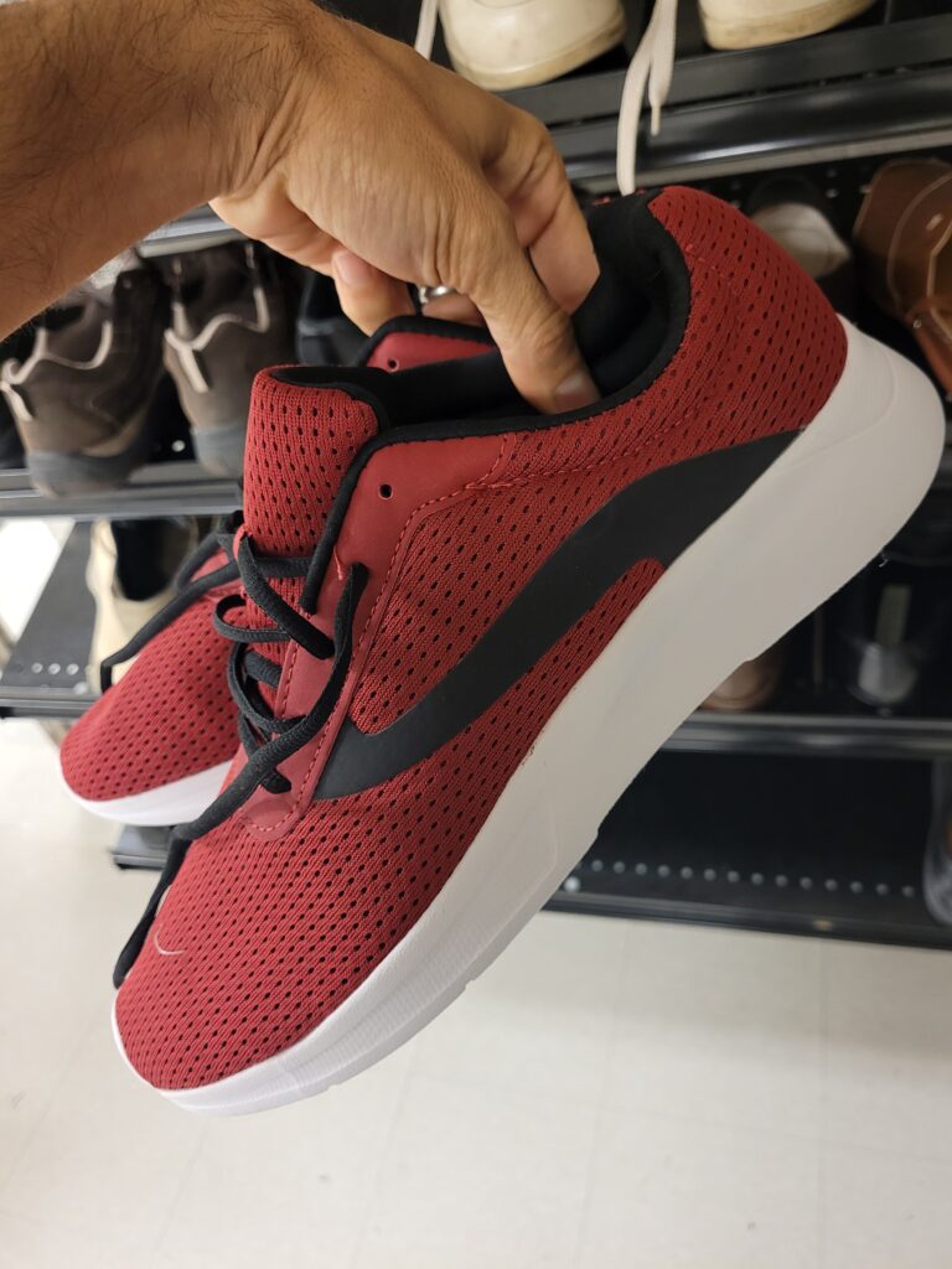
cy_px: 634
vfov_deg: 67.3
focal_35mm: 26
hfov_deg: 53.1
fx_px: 953
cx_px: 476
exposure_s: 1/40
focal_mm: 5.4
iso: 320
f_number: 1.8
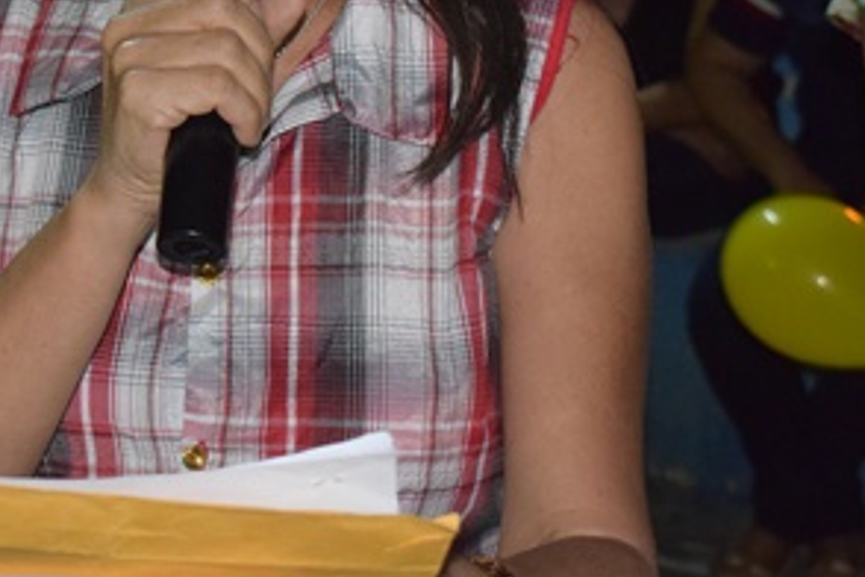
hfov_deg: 13.1
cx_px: 306
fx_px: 3772
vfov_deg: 8.7
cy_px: 7
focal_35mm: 157
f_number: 5.3
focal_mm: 48
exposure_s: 1/60
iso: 3200
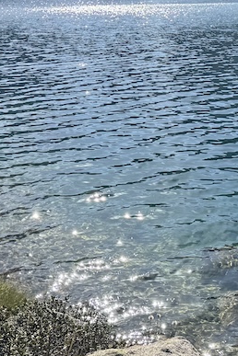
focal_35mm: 66
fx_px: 654
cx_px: 165
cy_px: 70
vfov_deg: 29.8
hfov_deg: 20.5
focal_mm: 6.76
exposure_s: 1/4049
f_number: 1.78
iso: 80
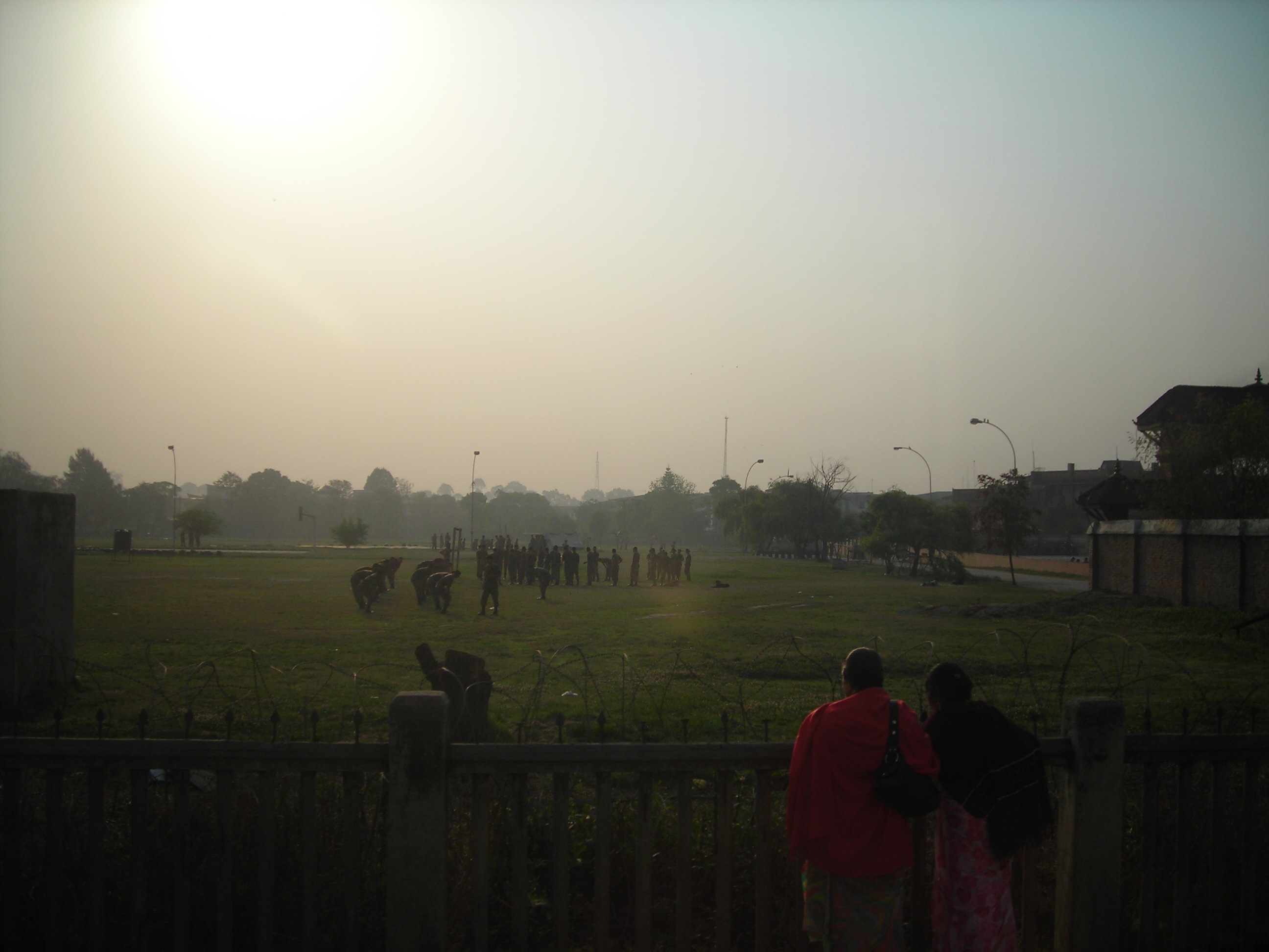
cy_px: 476
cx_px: 634
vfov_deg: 37.7
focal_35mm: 38
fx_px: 1393
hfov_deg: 49.0
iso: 50
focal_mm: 6.3
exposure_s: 1/980
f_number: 3.2
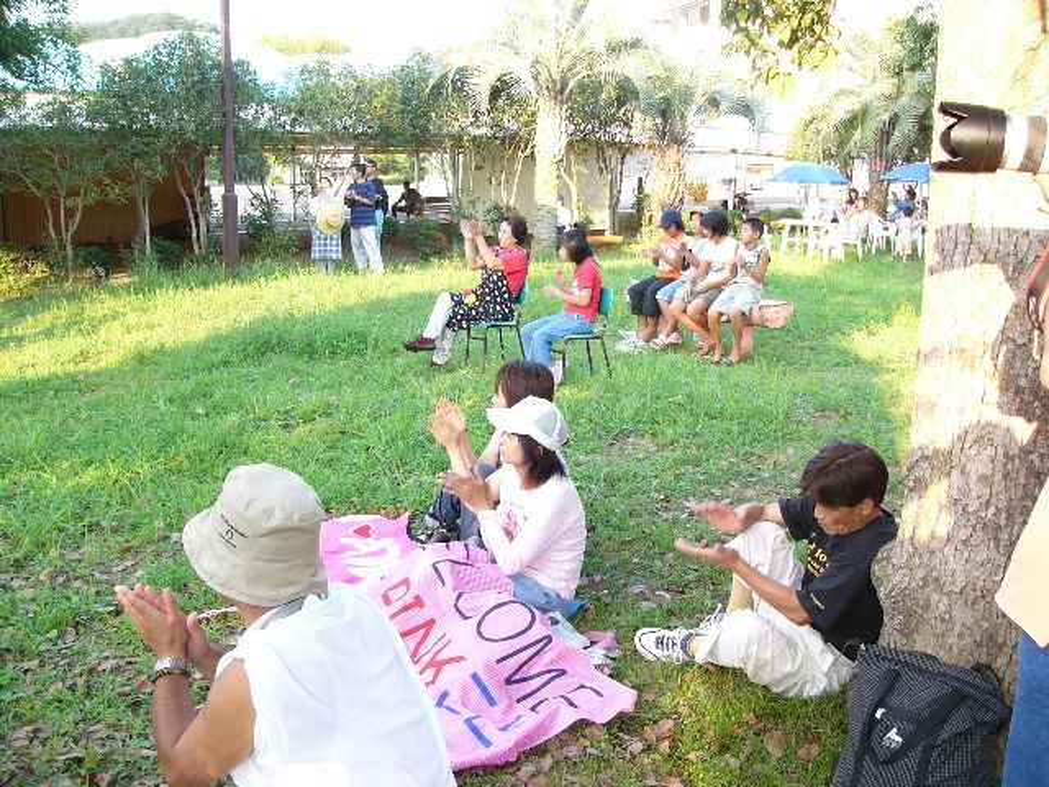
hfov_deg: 51.4
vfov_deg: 39.7
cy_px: 394
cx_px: 524
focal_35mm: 36
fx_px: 1091
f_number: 2.8
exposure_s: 1/40
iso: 50
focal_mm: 6
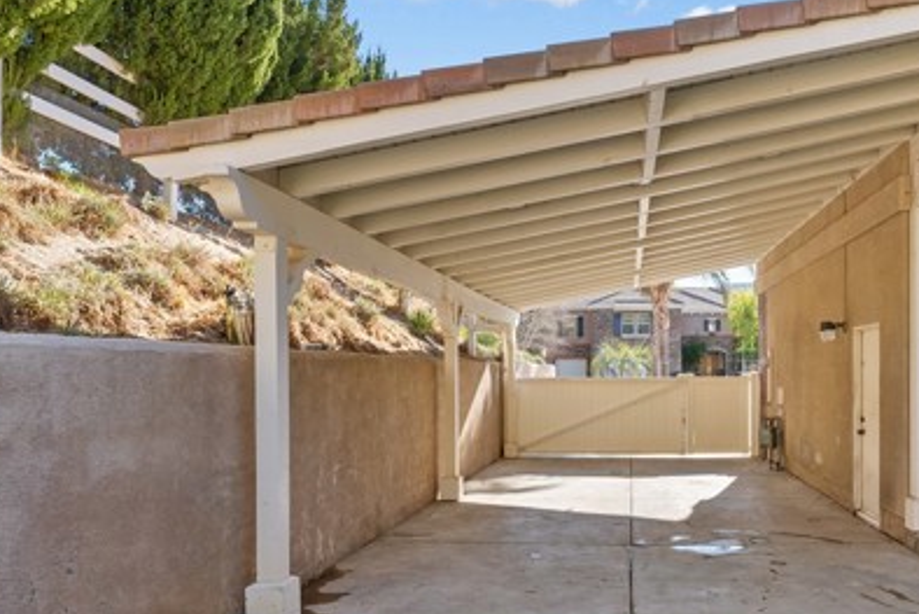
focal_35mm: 26
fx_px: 664
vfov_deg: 49.4
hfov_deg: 66.8
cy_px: 356
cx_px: 637
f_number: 9
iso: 250
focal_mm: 16
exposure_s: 1/60
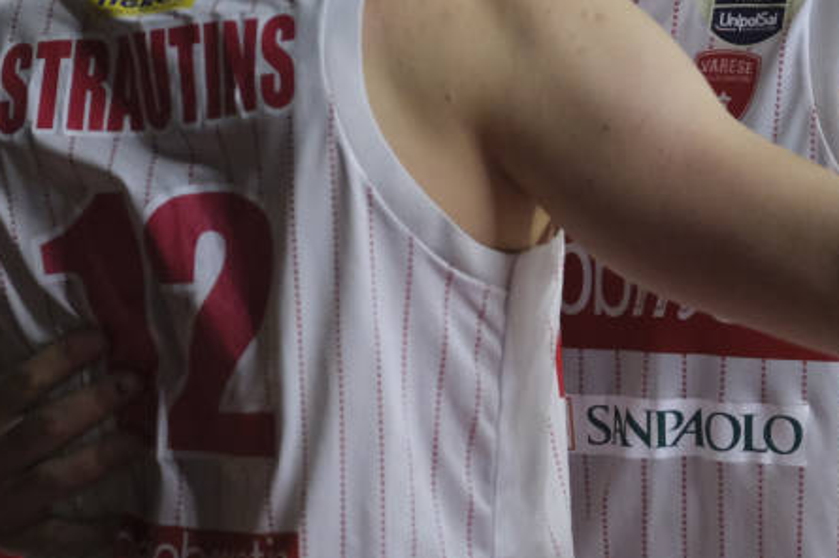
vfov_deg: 3.4
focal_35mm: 398
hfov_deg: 5.2
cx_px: 581
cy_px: -83
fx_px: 9268
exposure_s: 1/1000
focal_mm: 115
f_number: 2.8
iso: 4000
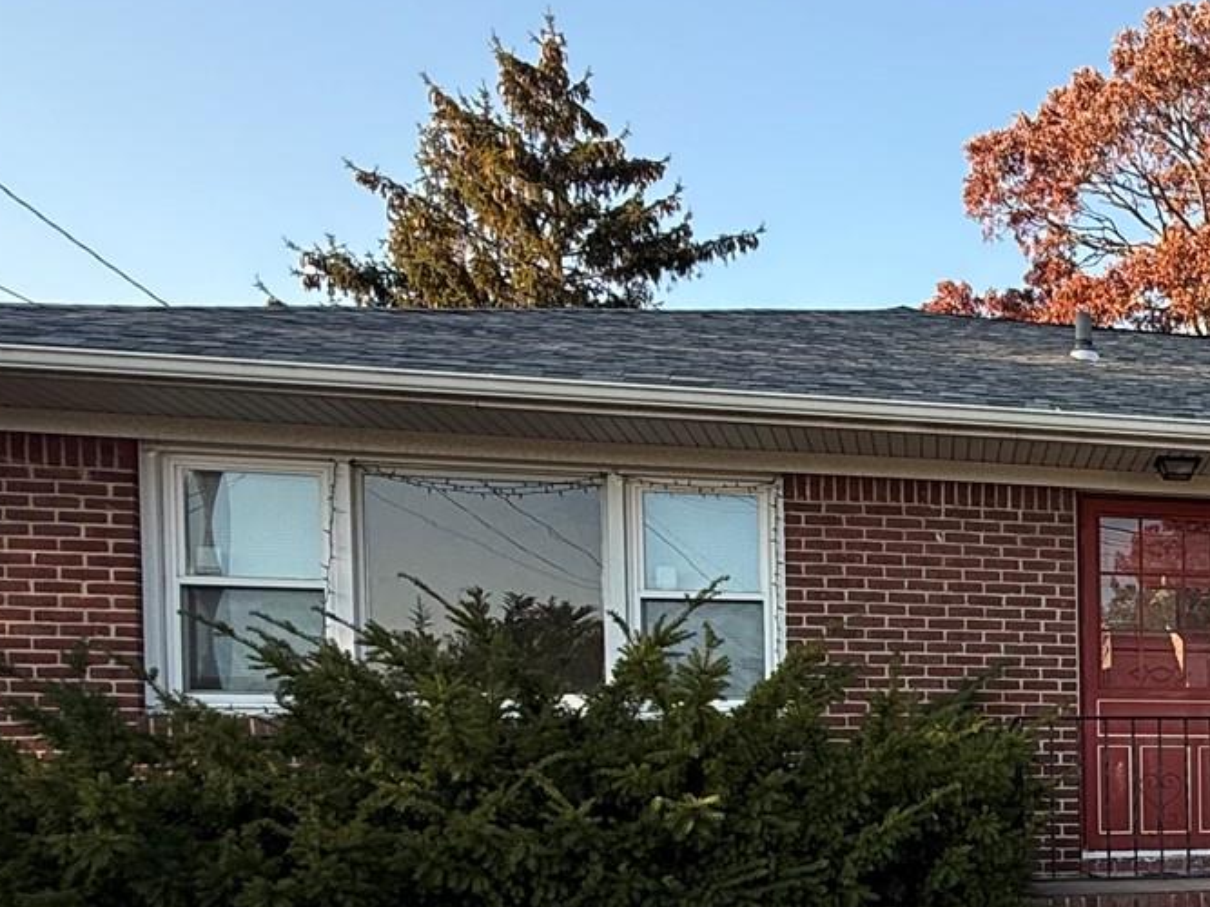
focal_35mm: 43
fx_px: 1503
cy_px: 849
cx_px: 1395
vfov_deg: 31.7
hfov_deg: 35.9
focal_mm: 2.22
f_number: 2.2
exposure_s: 1/265
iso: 64
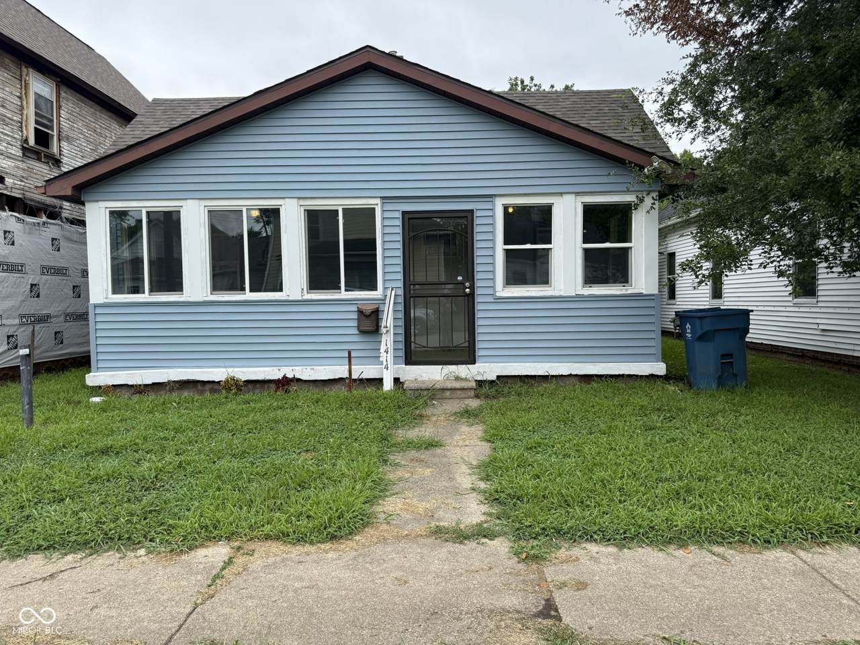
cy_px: 322
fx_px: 596
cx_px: 430
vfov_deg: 56.8
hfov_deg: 71.6
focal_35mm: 24
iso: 100
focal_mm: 6.76
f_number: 1.78
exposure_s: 1/1901
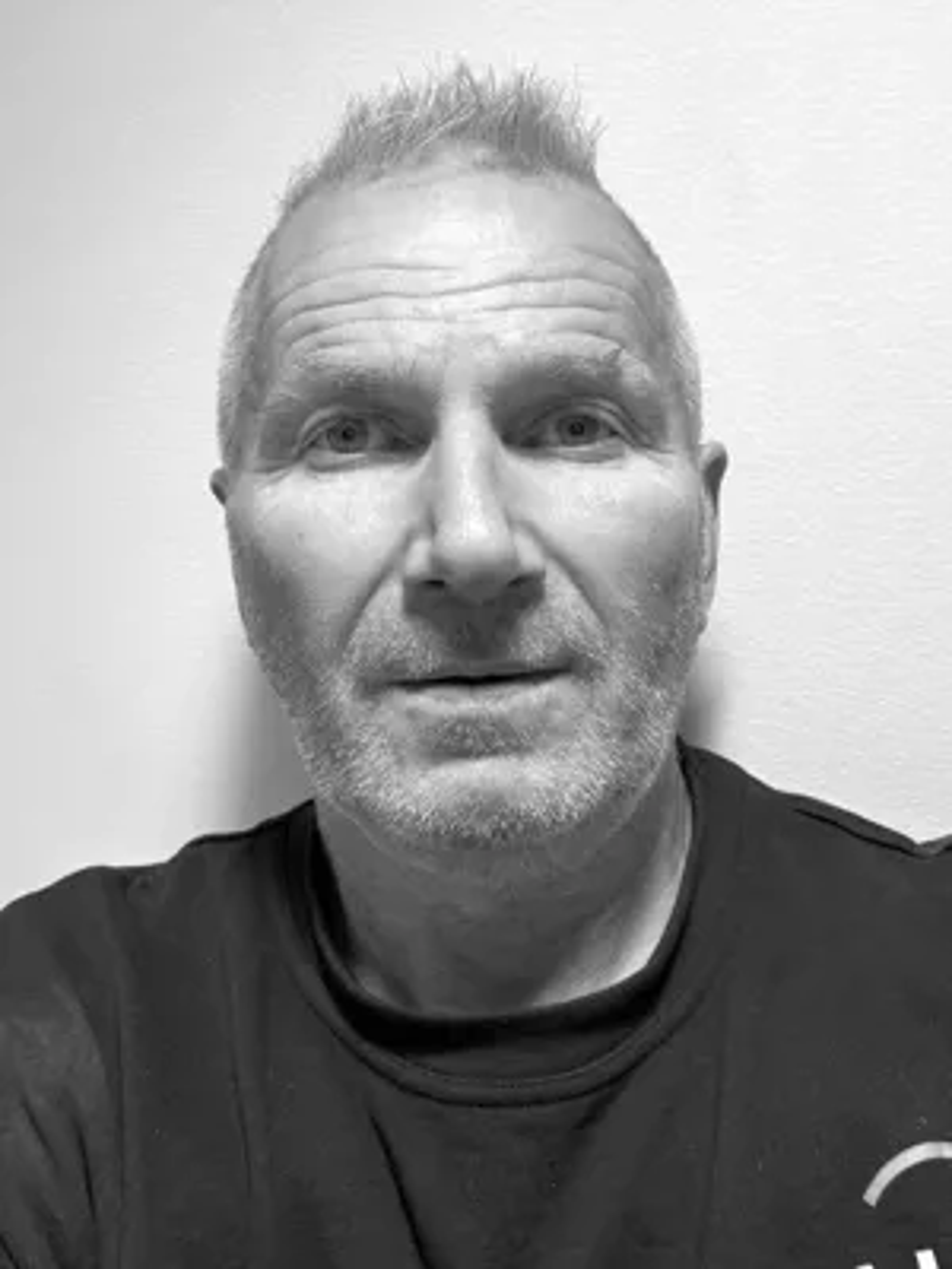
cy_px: 634
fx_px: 953
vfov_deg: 67.3
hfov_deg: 53.1
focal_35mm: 26
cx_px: 476
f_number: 1.5
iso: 80
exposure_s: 1/50
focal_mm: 5.7
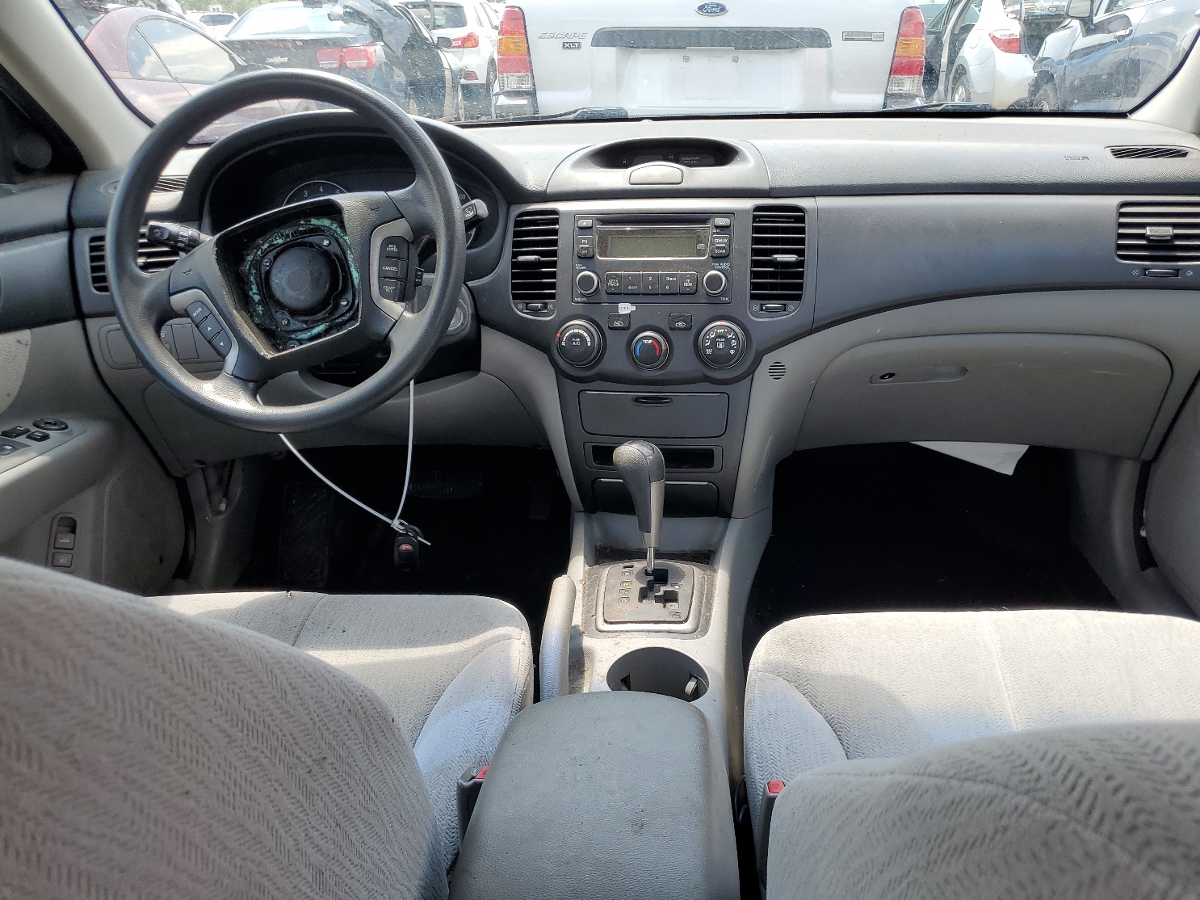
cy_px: 461
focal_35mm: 28
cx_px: 643
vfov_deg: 49.7
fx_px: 970
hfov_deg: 63.4
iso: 50
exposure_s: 1/588
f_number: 1.5
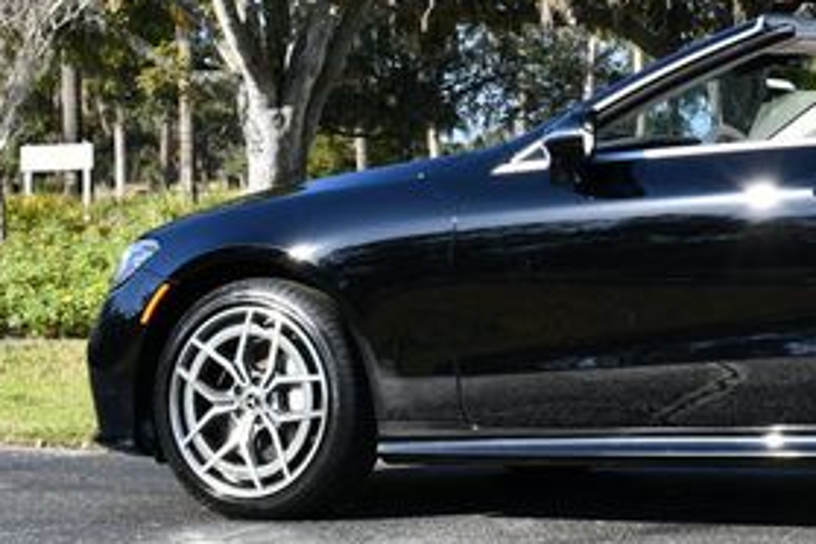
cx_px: 924
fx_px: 2810
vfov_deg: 11.0
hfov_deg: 16.0
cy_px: 26
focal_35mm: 124
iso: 140
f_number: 8
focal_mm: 27
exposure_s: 1/250
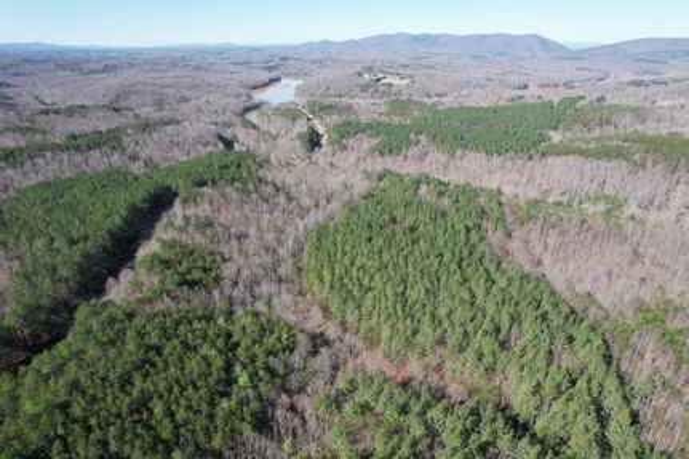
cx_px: 344
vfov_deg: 57.2
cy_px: 230
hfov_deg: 78.6
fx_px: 421
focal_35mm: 22
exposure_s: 1/1250
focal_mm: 8.38
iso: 150
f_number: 2.8
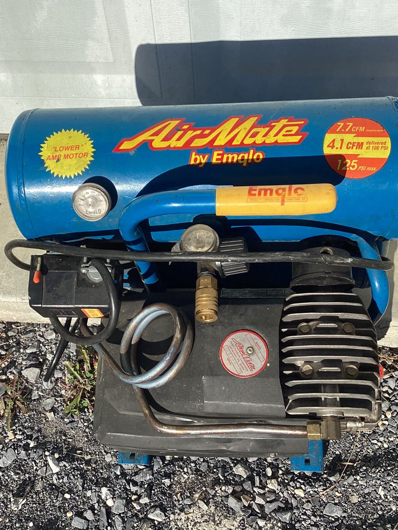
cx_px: 167
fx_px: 644
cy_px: 262
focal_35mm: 42
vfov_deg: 44.8
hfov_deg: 34.3
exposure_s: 1/1773
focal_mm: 3.3
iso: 25
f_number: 2.4
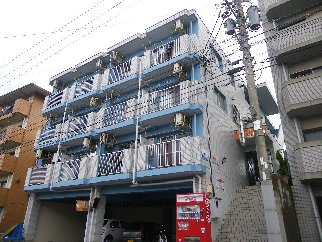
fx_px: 260
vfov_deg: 49.7
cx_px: 161
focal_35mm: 28
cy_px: 121
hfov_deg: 63.4
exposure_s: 1/100
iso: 80
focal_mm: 4.9
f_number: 2.6
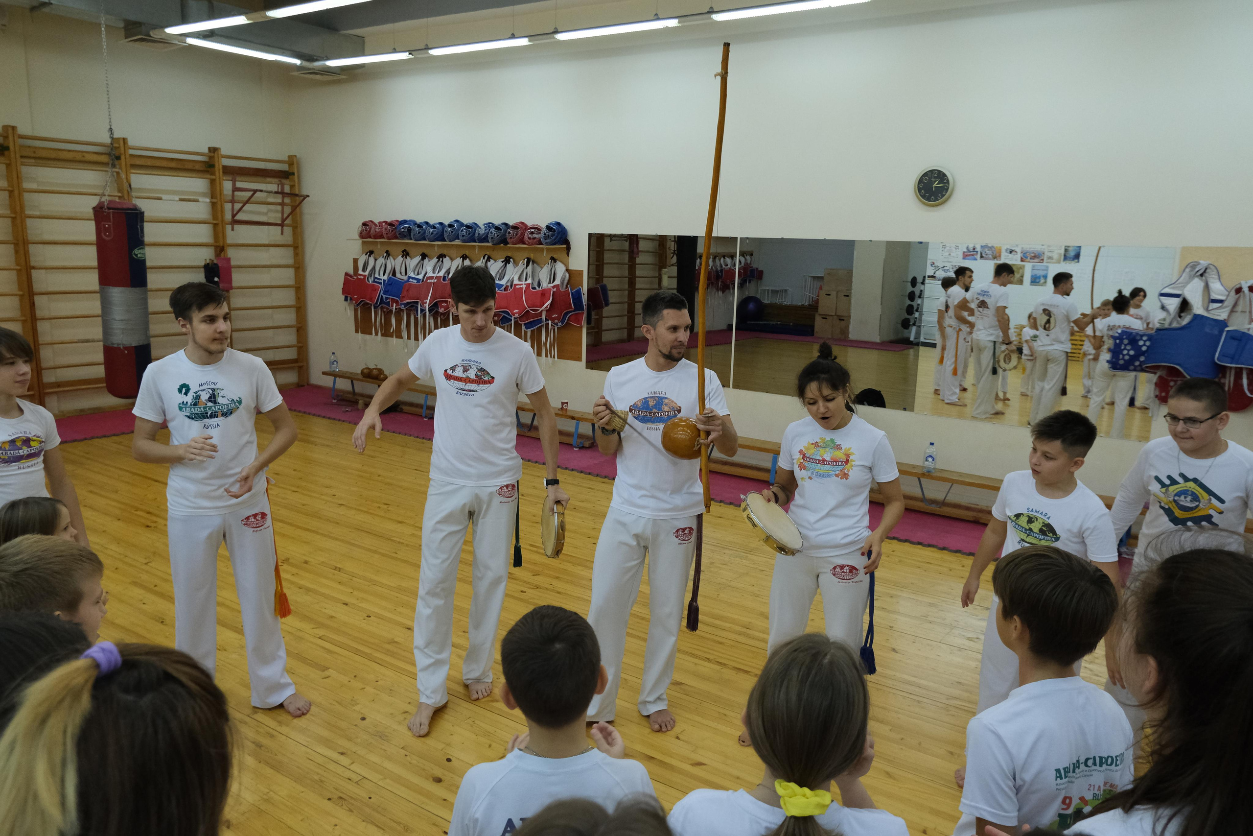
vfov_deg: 49.6
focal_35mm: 26
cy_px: 418
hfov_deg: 69.4
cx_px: 626
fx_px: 905
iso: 2500
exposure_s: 1/320
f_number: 3.8
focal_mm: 17.5
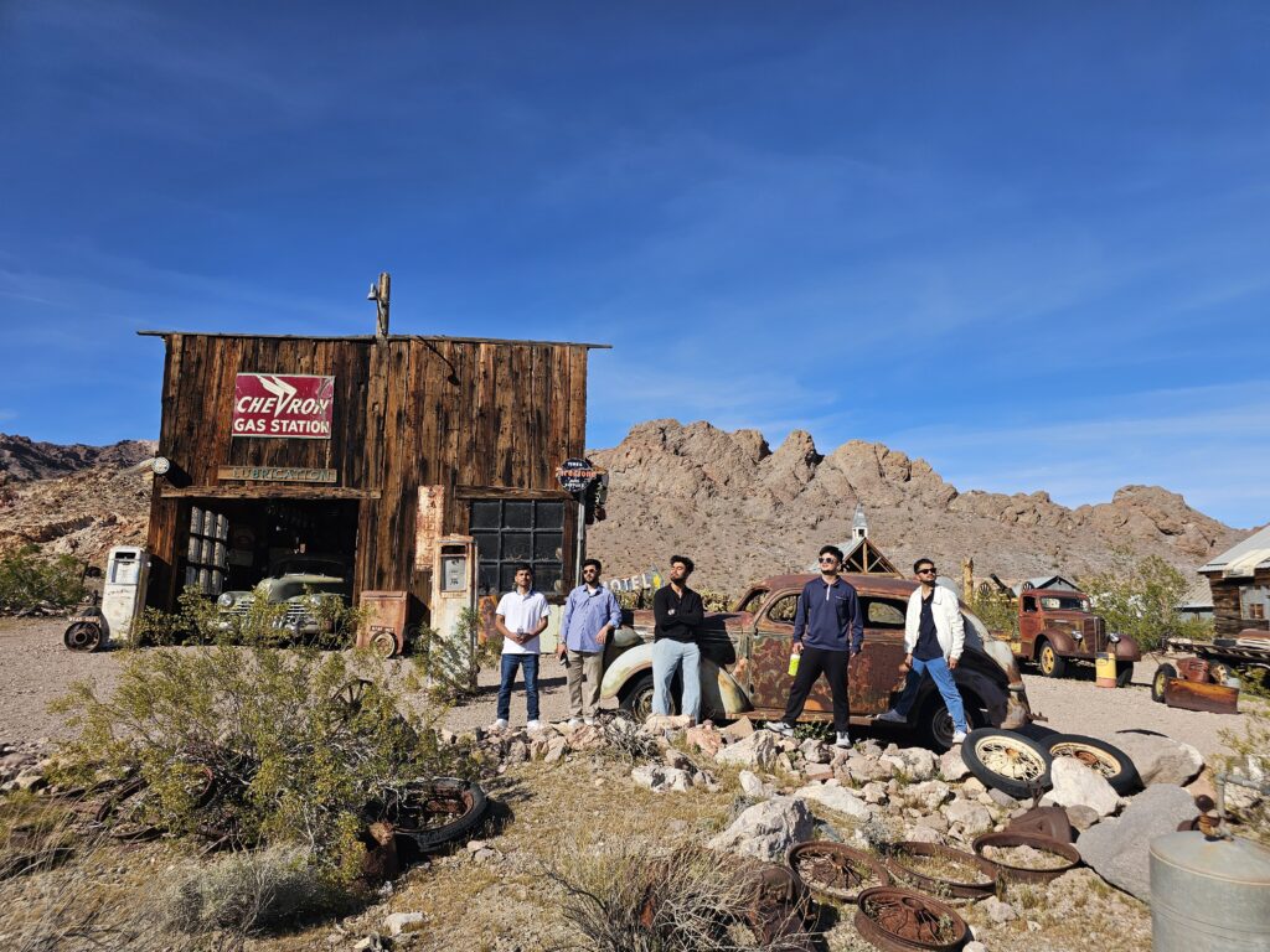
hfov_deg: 73.9
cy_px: 476
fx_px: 844
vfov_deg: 58.9
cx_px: 635
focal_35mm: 23
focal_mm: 6.3
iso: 10
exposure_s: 1/1008
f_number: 1.7
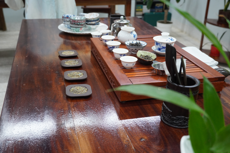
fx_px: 268
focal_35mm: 42
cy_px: 76
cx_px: 115
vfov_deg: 31.9
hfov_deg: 46.4
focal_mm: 28
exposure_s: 1/160
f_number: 4.5
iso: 1250
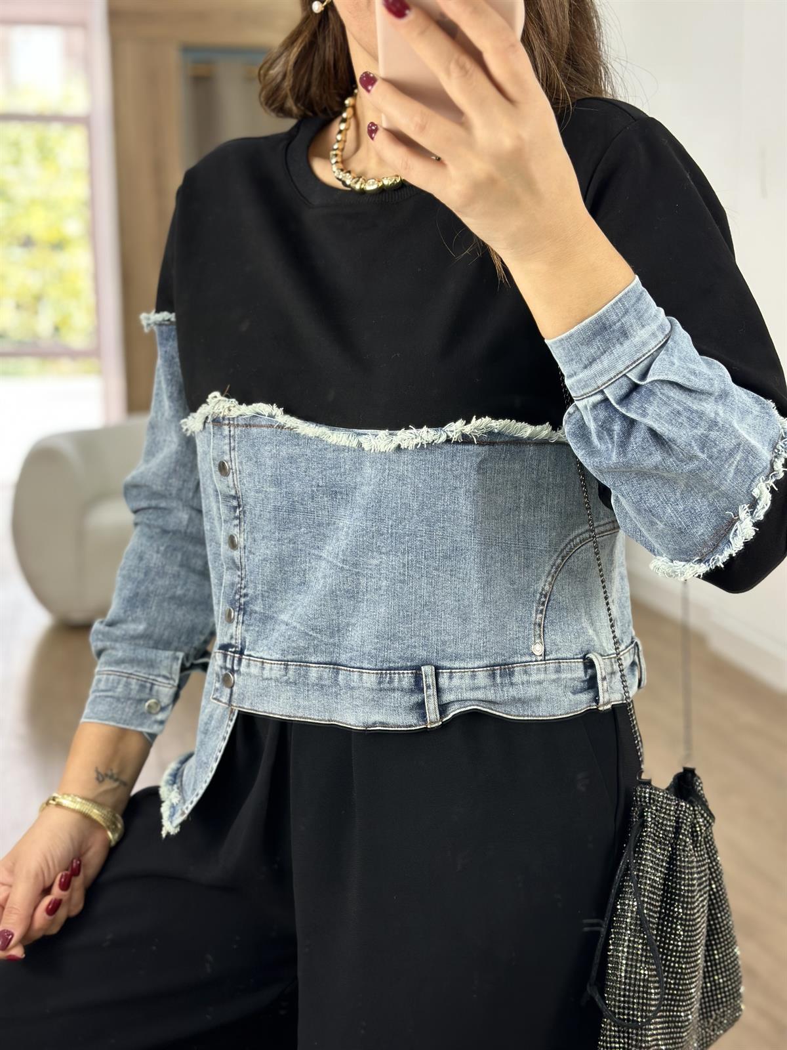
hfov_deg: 30.3
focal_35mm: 48
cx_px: 394
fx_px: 1455
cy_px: 525
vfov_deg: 39.7
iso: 64
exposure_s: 1/118
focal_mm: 6.86
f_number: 1.78
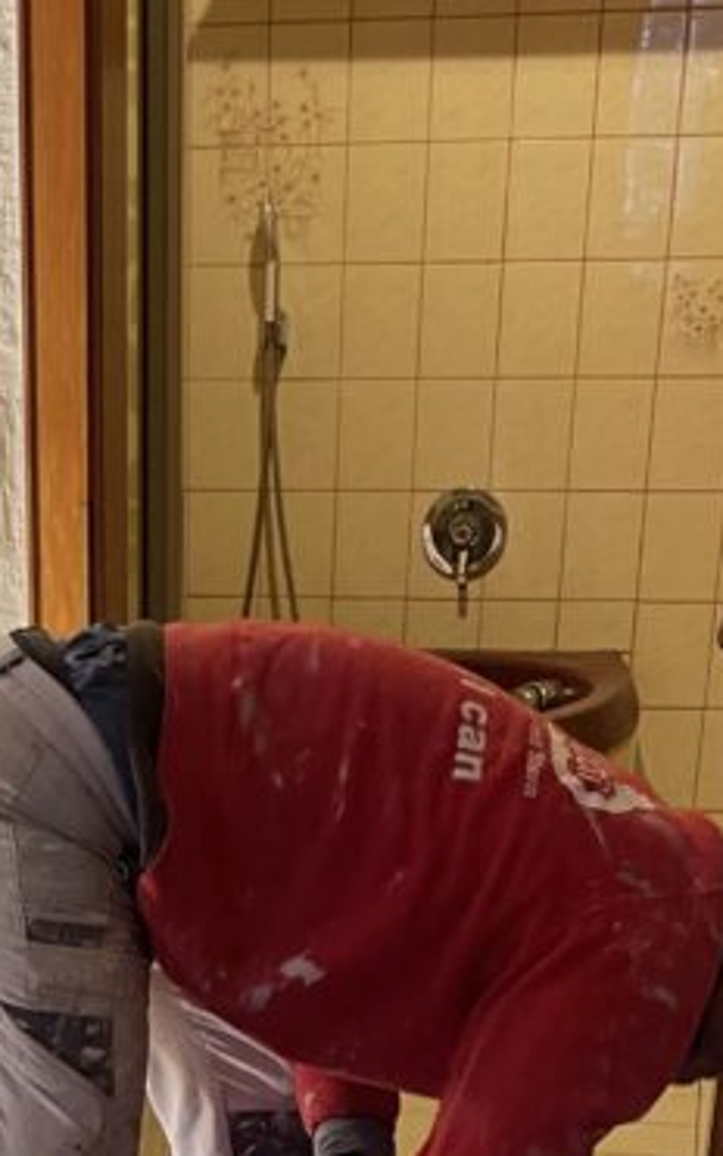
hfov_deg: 16.9
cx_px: 56
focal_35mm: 76
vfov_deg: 24.2
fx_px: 2395
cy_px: 1446
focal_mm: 4.2
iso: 200
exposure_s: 1/50
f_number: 1.6
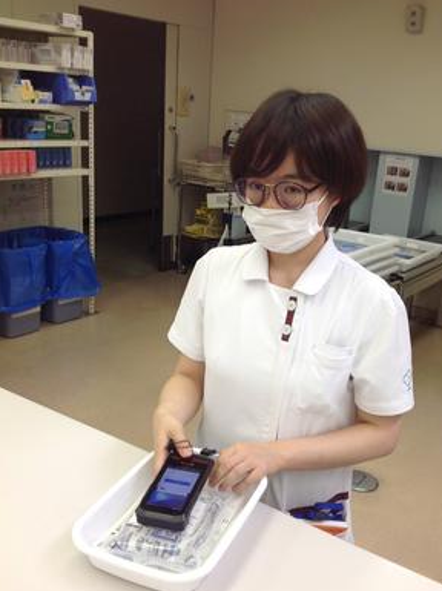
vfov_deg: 46.8
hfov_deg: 35.8
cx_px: 251
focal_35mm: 40
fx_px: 682
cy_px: 325
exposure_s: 1/40
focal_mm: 4.28
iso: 50
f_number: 2.4
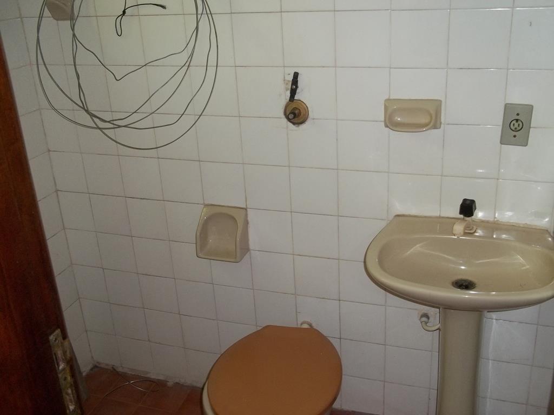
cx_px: 277
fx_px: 576
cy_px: 208
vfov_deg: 39.7
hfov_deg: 51.4
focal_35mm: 36
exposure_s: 1/30
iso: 160
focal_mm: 6.5
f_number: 3.1
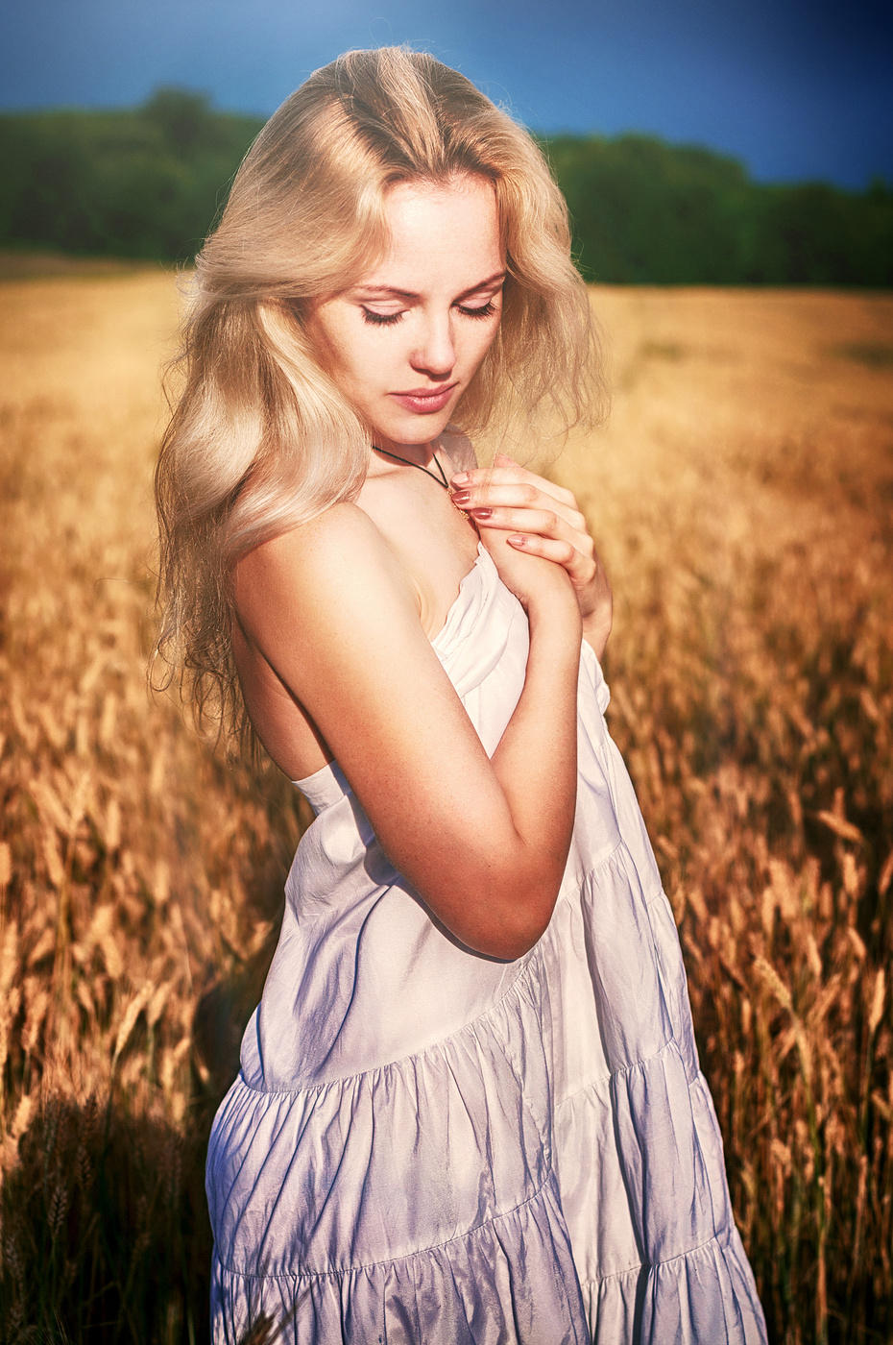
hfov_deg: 18.1
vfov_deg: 27.0
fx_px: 2797
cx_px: 446
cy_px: 672
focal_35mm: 75
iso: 160
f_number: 4
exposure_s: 1/3000
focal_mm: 50
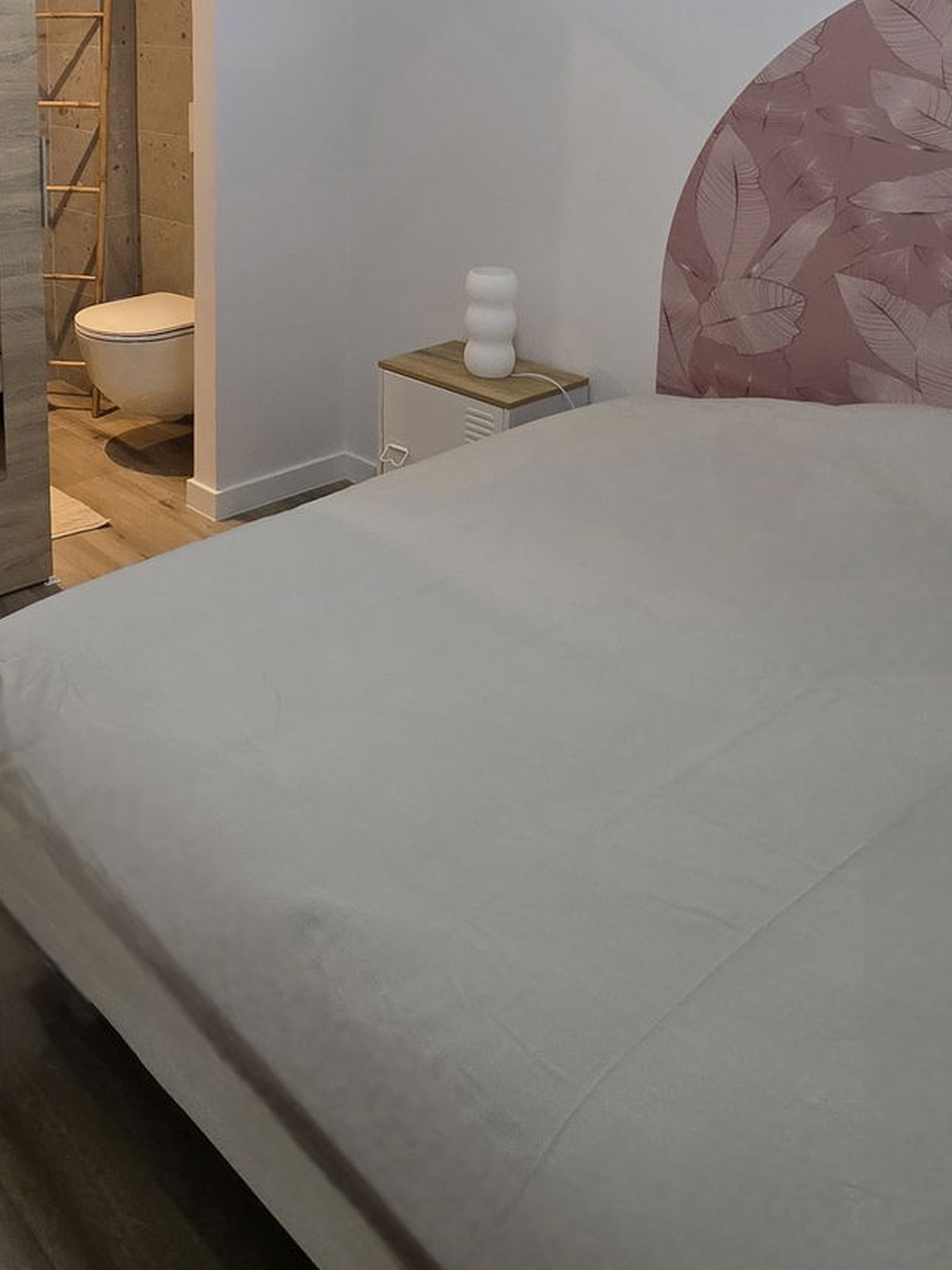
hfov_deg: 38.5
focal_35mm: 33
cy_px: 170
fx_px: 1210
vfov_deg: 50.3
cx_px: 20
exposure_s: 1/101
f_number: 1.9
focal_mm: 2.2
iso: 250
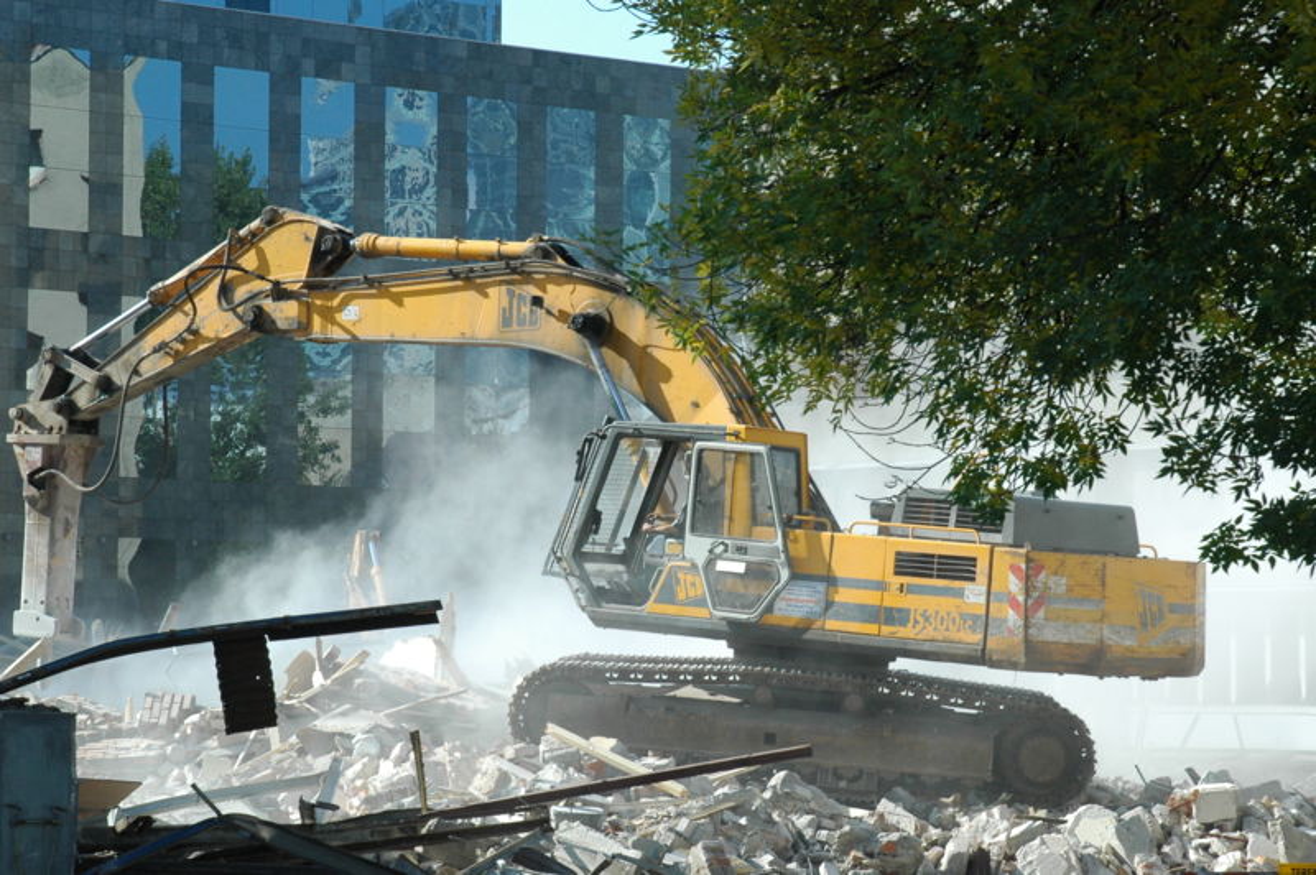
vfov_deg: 12.2
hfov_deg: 18.2
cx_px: 658
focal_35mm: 112
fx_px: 4109
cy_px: 438
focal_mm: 75
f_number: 11
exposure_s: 1/400
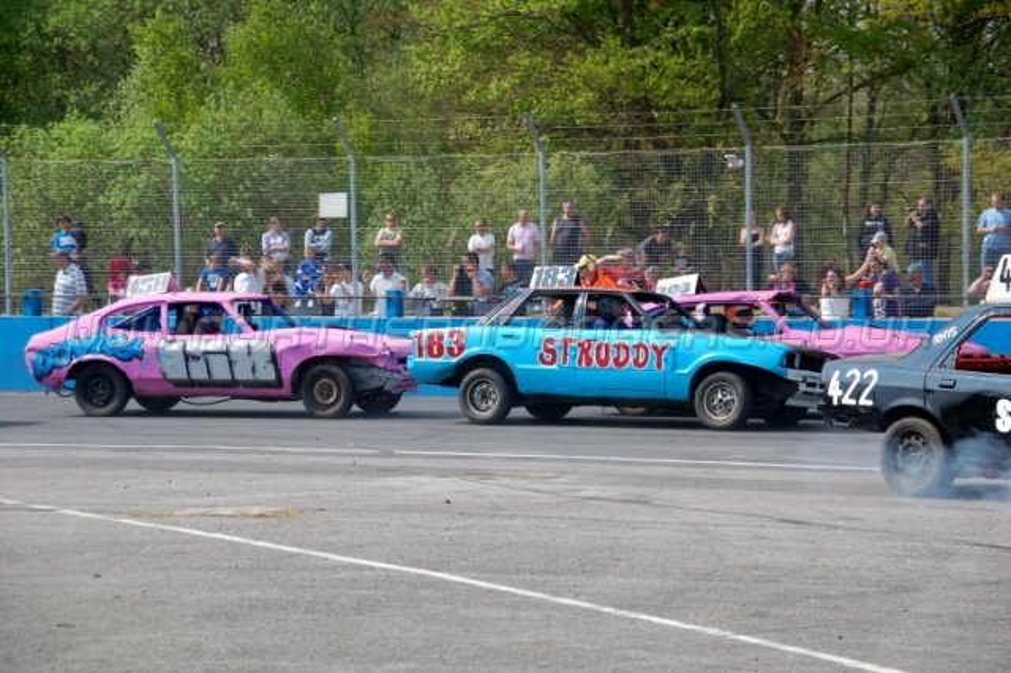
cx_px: 506
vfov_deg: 11.7
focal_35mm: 117
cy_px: 336
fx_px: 3284
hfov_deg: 17.5
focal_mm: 78
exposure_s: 1/1000
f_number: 5.6
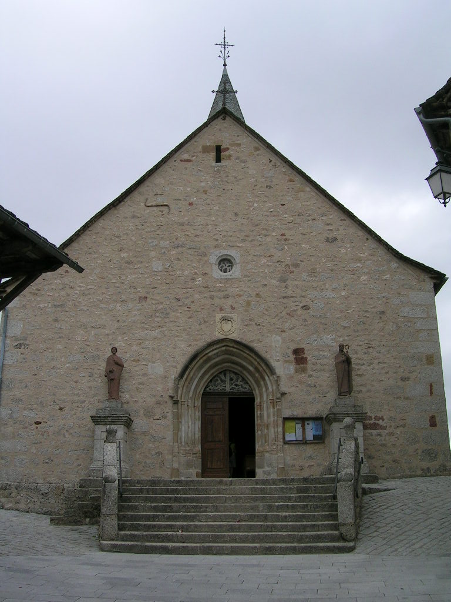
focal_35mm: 35
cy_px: 301
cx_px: 226
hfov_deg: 40.7
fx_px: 608
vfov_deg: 52.6
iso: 50
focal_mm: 5.4
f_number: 4.8
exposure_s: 1/324
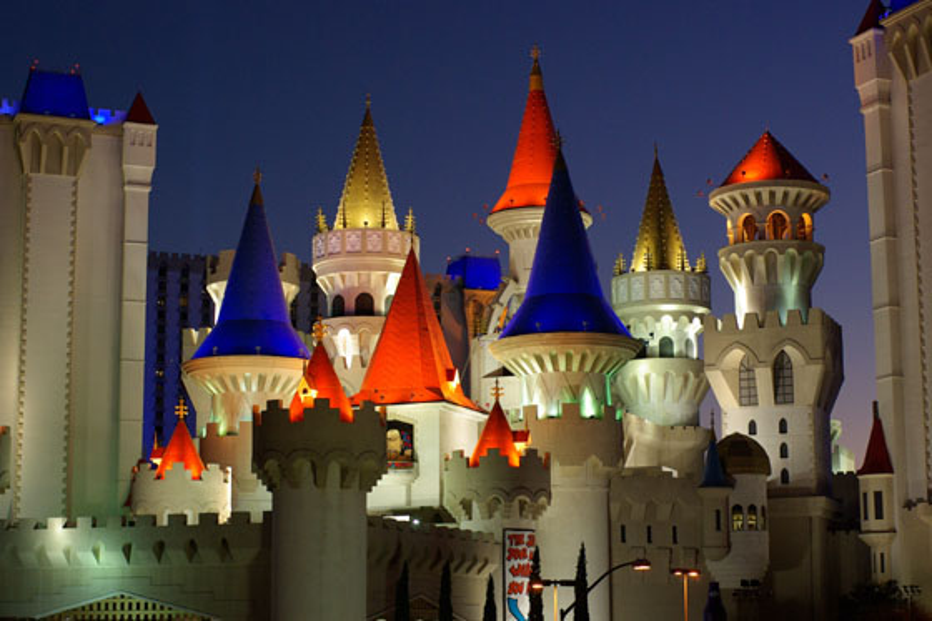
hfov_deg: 31.2
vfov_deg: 21.1
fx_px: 1669
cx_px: 466
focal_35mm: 64
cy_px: 310
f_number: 5
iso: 400
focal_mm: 43
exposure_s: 1/20
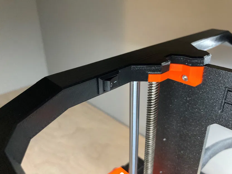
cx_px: 116
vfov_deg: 49.8
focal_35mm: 28
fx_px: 188
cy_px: 87
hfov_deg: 63.4
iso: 400
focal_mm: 3.99
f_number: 1.8
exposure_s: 1/40
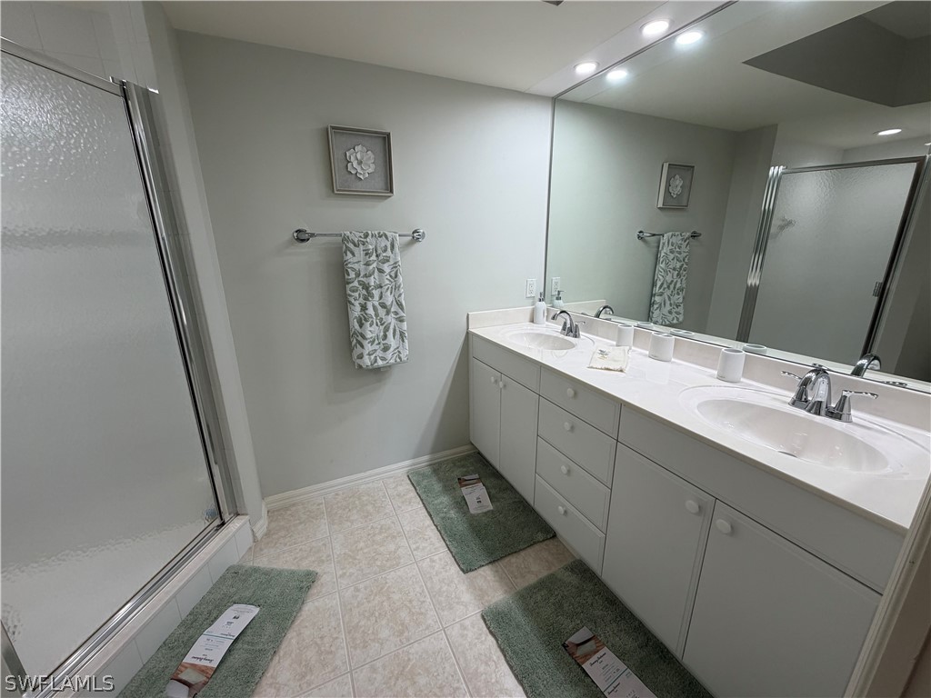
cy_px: 349
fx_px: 377
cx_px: 466
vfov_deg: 85.7
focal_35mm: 14
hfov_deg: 102.1
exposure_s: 1/120
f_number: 2.2
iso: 100
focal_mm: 2.22
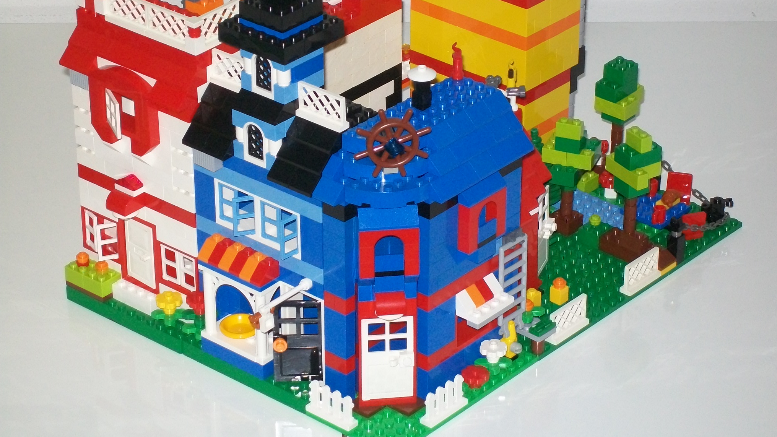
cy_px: 157
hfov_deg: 19.1
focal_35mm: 112
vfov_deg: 10.8
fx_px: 2308
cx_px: 389
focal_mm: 18.3
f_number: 4.9
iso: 160
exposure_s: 1/125
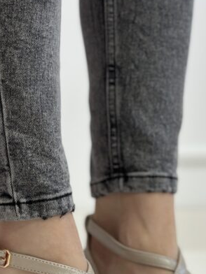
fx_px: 778
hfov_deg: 15.1
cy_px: 226
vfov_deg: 19.8
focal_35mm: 98
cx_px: 140
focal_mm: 6.86
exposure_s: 1/100
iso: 125
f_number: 1.78
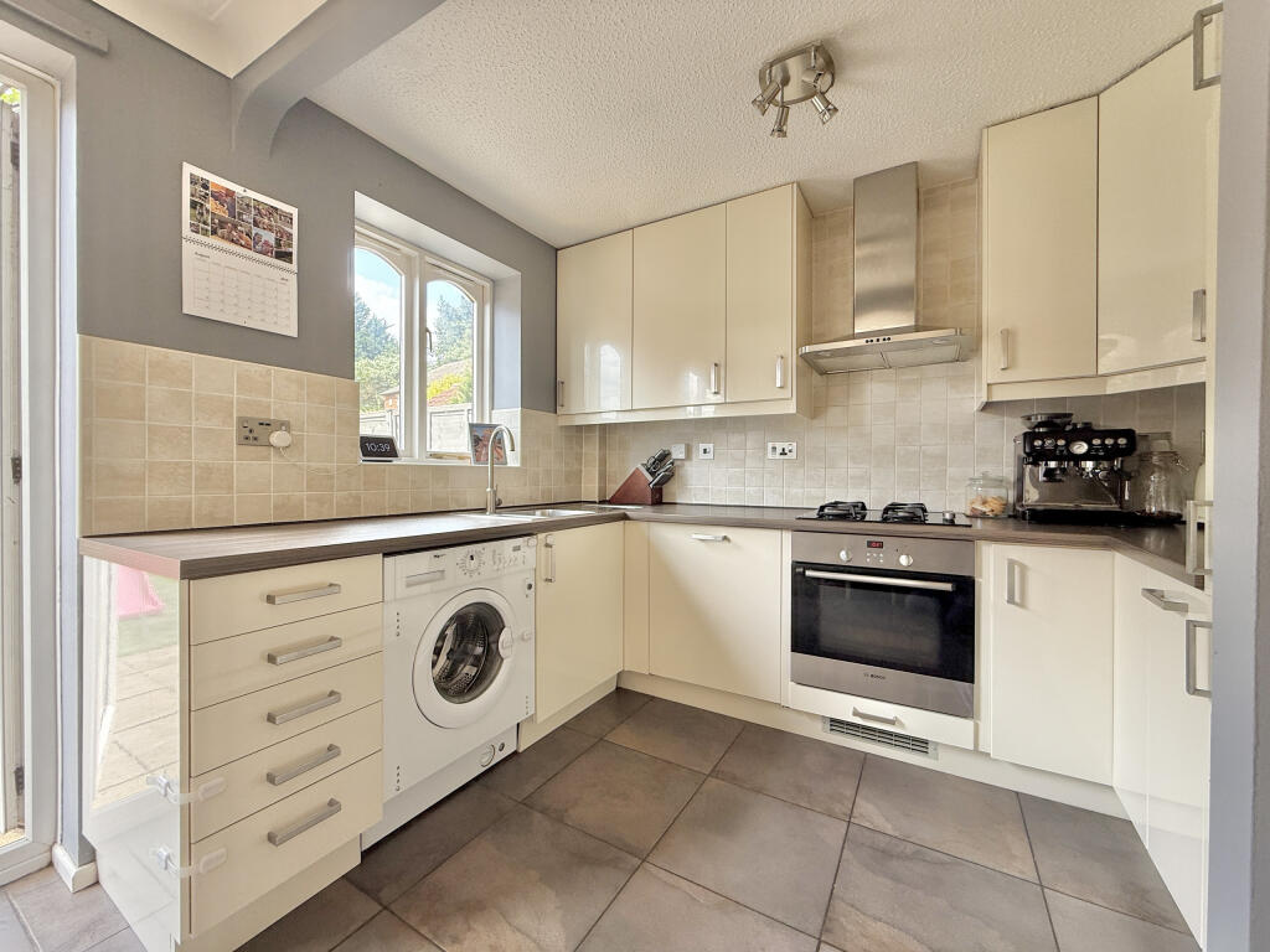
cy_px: 476
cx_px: 635
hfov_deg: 102.1
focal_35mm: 14
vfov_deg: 85.7
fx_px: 514
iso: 80
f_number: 2.2
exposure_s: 1/99
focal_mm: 2.22
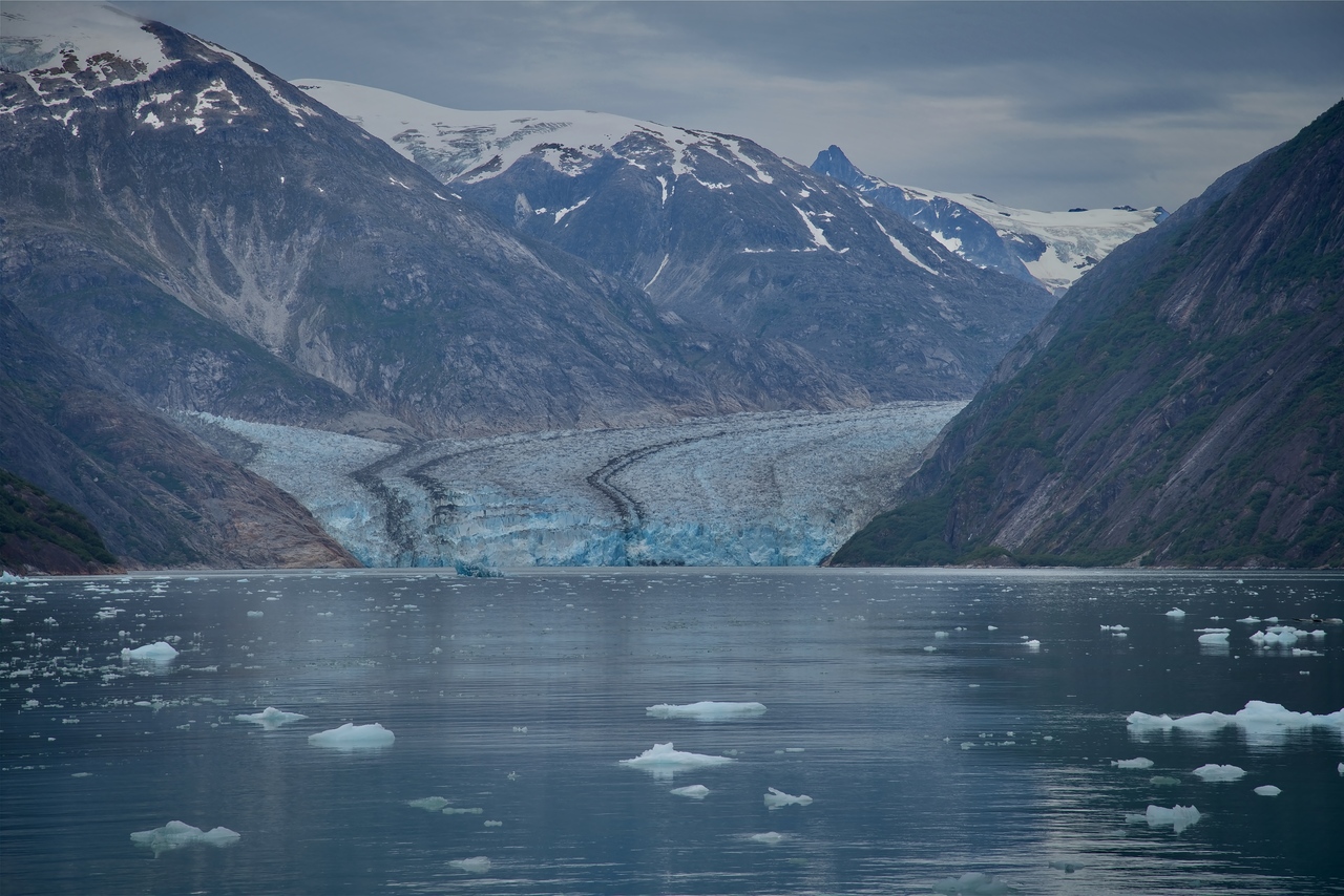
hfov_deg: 17.1
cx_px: 672
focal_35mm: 120
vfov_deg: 11.4
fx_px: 4481
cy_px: 448
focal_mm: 120
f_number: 8
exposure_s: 1/250
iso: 100
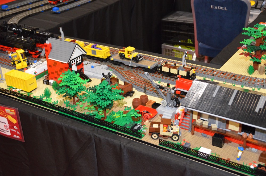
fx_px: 354
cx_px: 133
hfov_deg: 41.2
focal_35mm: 48
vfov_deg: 27.9
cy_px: 88
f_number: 4.8
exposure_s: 1/60
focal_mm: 32
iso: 3200
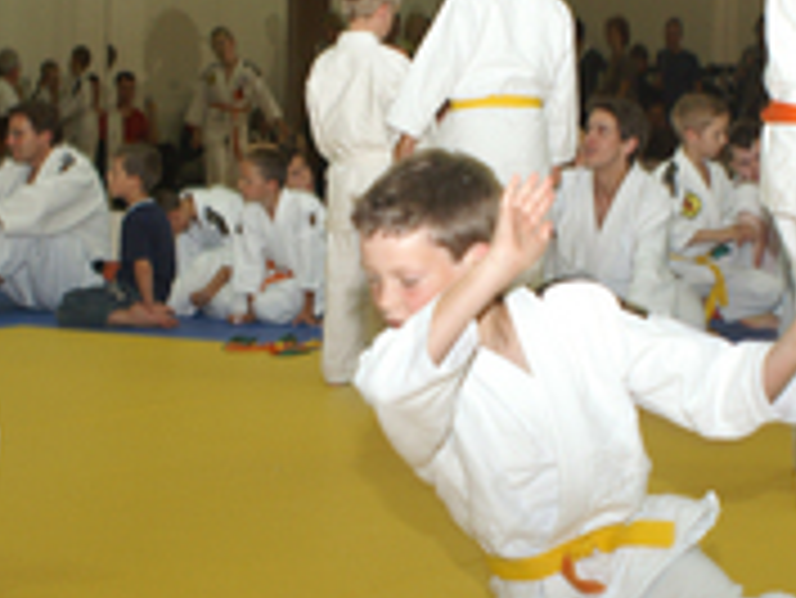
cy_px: 342
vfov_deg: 14.1
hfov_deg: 18.7
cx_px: 382
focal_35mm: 105
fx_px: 2416
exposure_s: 1/60
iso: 400
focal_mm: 28
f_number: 3.5
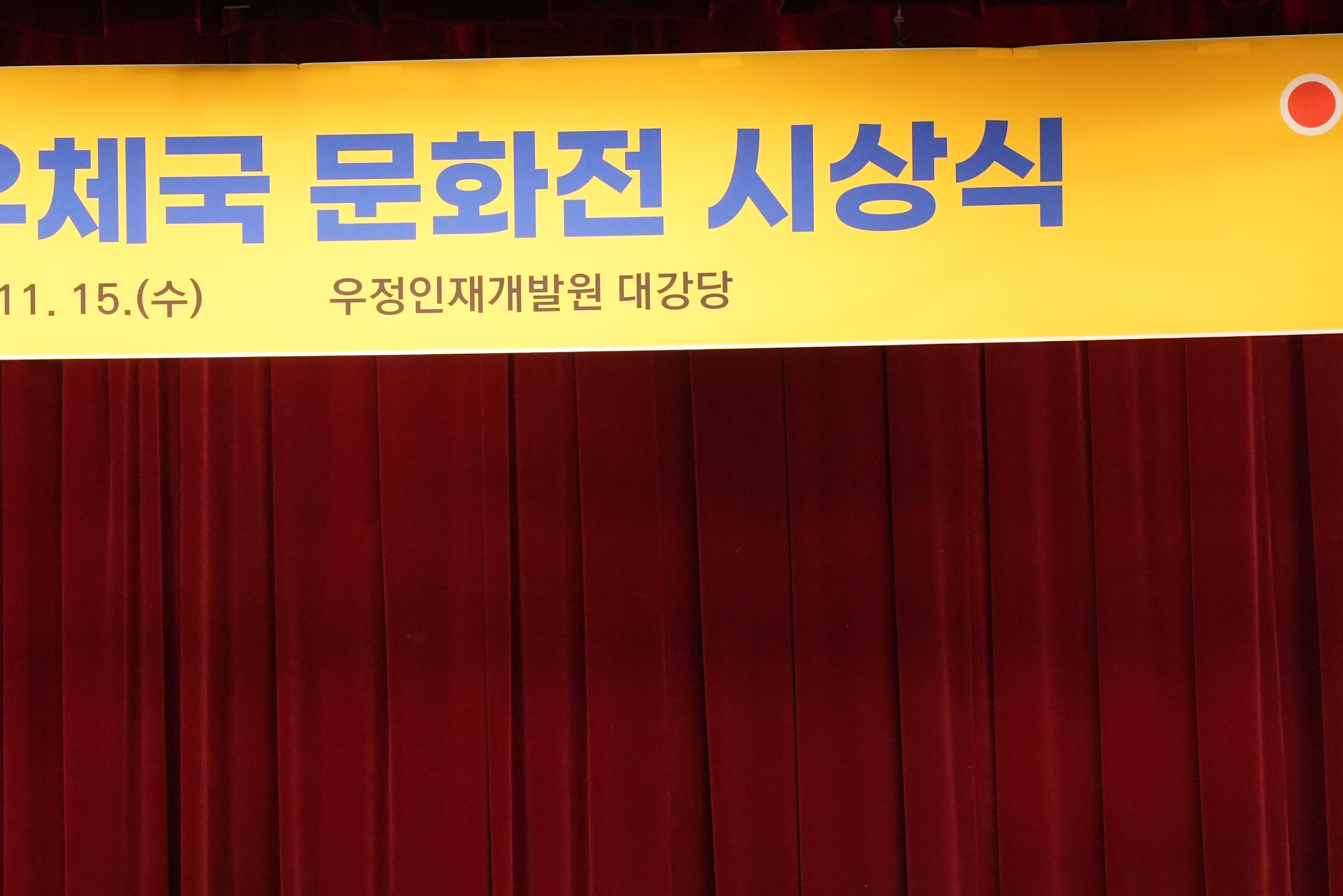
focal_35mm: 129
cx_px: 274
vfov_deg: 10.5
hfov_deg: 15.8
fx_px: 4812
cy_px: 934
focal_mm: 58
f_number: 7.1
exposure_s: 1/60
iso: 4000
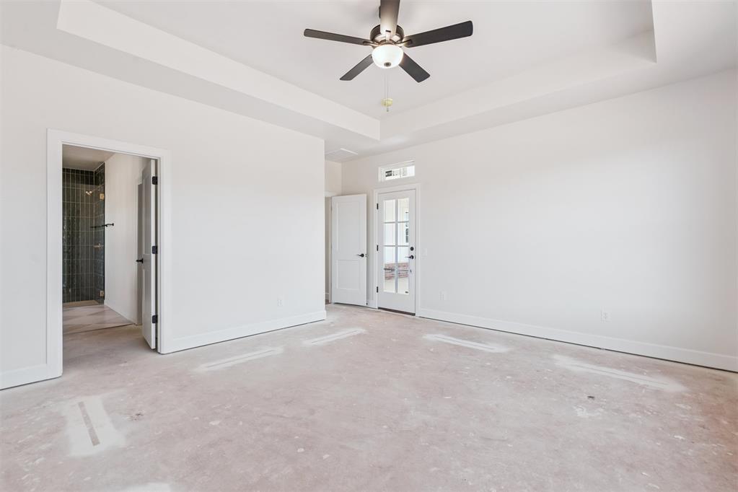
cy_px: 246
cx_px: 369
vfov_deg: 73.7
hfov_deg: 96.7
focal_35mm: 16
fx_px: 328
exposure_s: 1/100
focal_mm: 16
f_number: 8
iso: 200
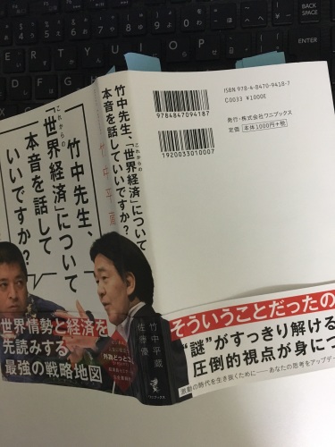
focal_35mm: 29
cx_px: 168
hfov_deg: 48.2
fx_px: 374
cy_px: 224
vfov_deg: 61.7
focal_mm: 4.15
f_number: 2.2
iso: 200
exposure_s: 1/24
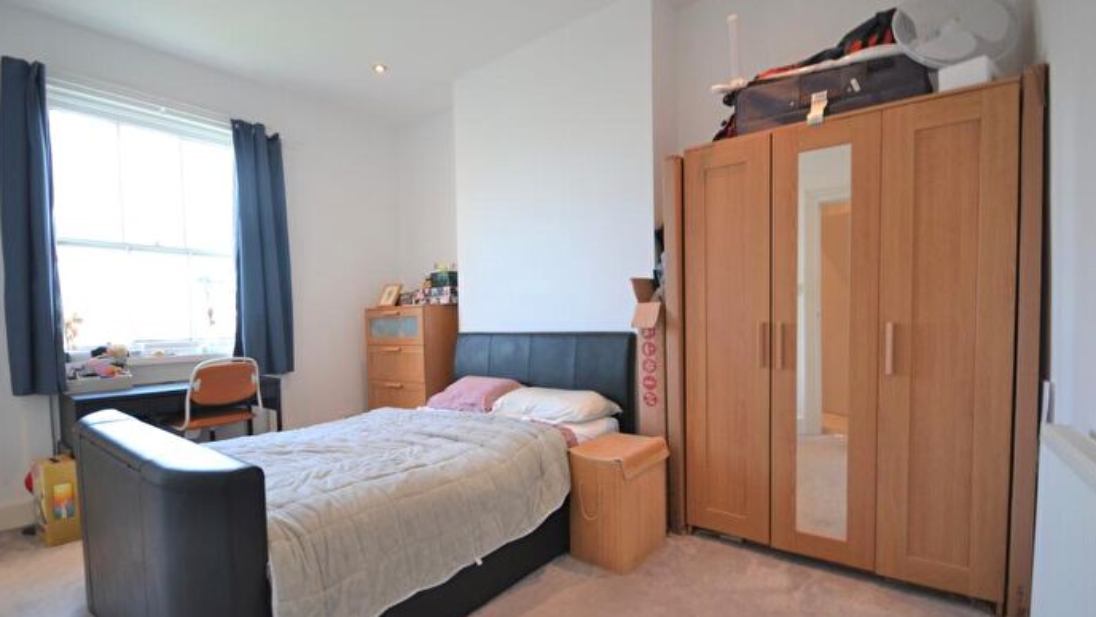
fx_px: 465
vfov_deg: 67.0
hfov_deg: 99.4
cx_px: 543
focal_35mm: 16
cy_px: 334
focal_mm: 10
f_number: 4.5
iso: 400
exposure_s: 1/80
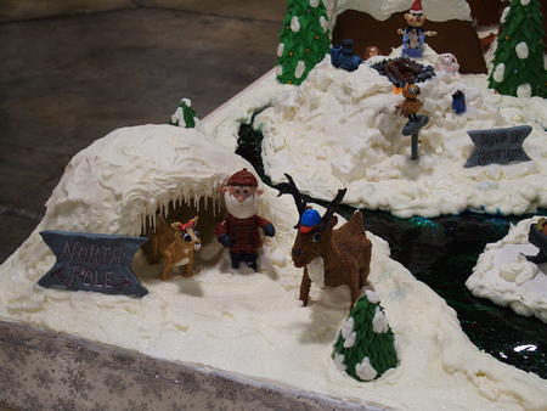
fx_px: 1107
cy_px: 206
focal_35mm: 70
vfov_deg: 21.0
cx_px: 274
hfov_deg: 27.8
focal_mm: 14.5
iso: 250
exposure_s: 1/60
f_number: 2.8
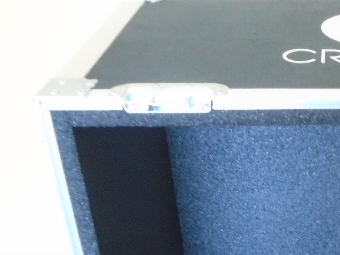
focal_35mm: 70
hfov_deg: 25.7
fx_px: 687
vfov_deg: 20.8
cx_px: 375
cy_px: 203
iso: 400
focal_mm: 4.6
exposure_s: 1/8
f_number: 3.2
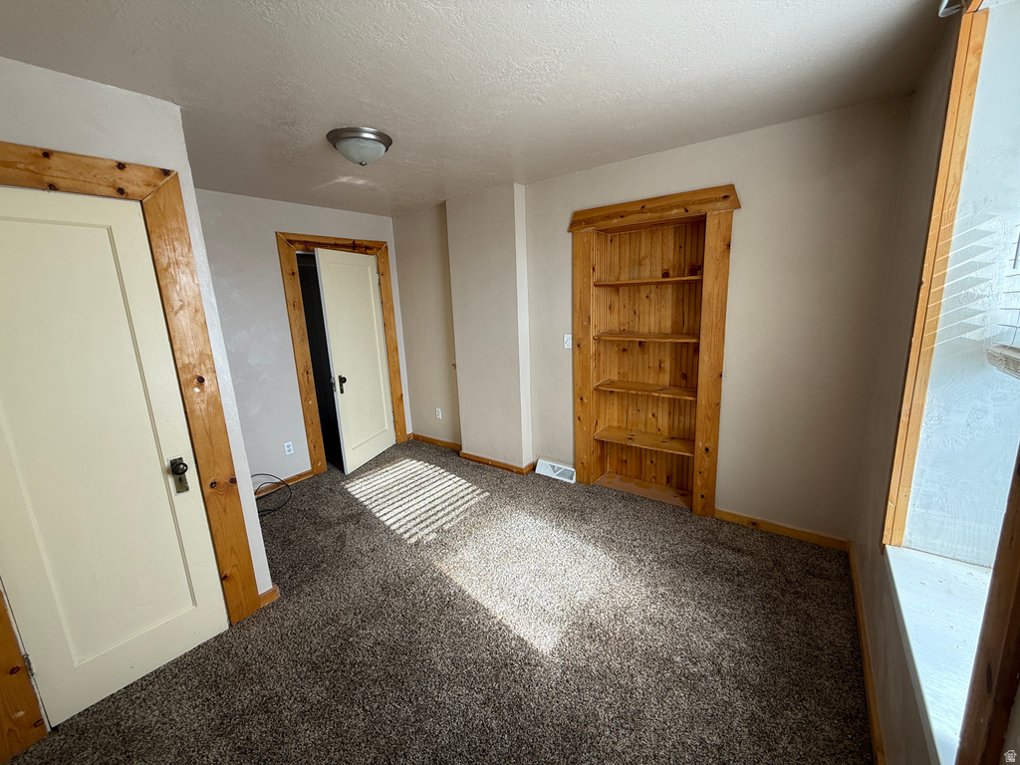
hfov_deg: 102.1
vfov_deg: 85.7
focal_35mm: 14
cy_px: 382
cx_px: 510
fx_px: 413
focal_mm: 2.22
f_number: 2.2
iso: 40
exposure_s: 1/105
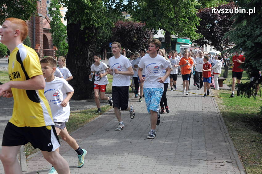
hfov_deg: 35.1
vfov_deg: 23.7
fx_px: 414
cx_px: 131
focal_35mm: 57
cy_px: 87
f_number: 11
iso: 800
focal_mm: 38
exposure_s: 1/500
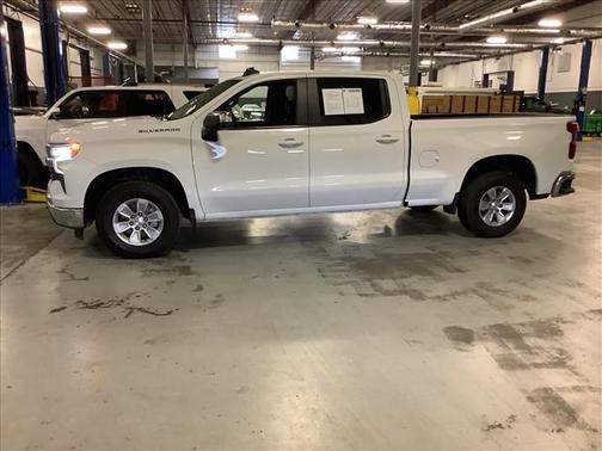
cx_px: 301
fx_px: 539
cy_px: 226
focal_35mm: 31
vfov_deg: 45.4
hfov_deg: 58.4
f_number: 2.4
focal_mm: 3.3
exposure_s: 1/60
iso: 320
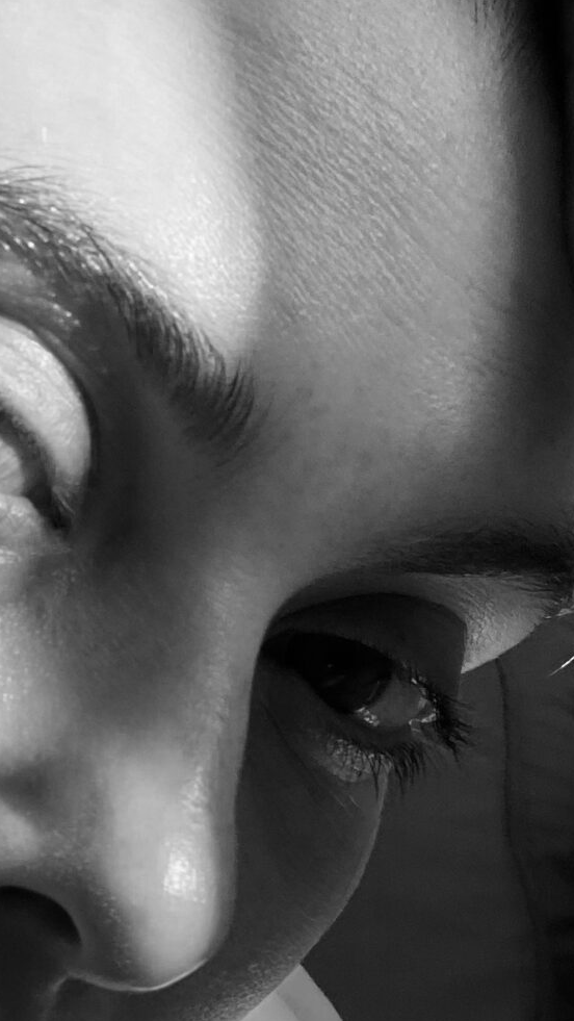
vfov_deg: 23.4
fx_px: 2462
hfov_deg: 12.8
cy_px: 618
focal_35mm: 91
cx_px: -187
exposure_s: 1/121
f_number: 2.2
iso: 32
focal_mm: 2.87
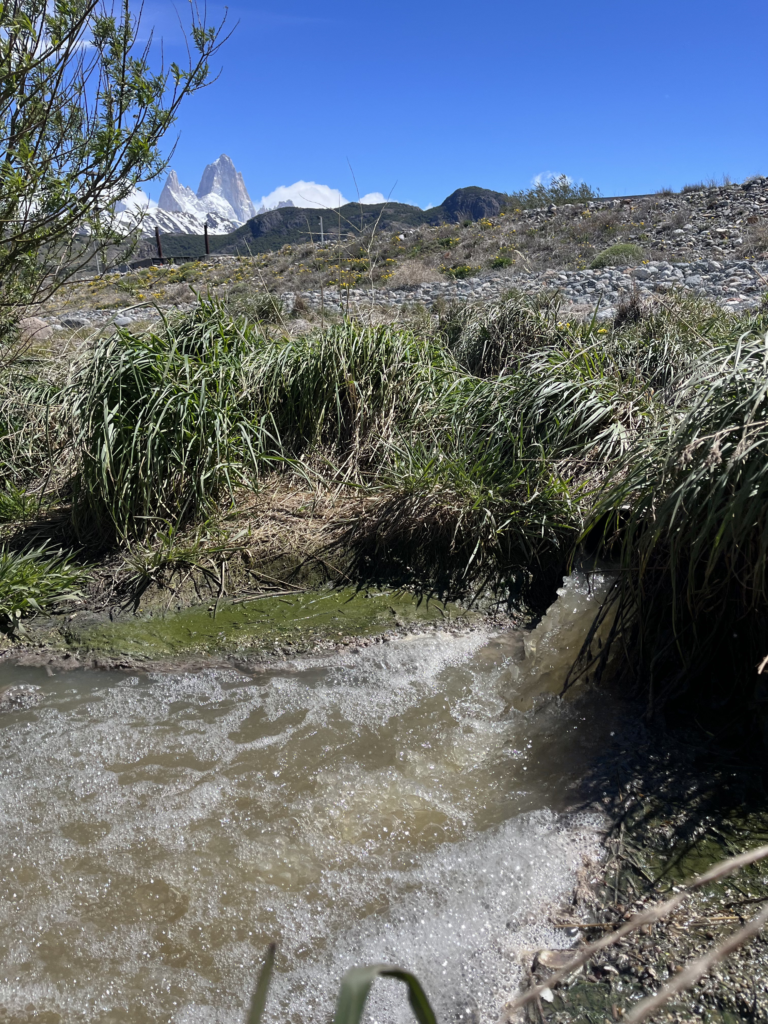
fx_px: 769
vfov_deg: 67.3
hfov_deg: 53.1
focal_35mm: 26
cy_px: 512
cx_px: 384
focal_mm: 5.1
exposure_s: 1/3745
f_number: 1.6
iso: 50
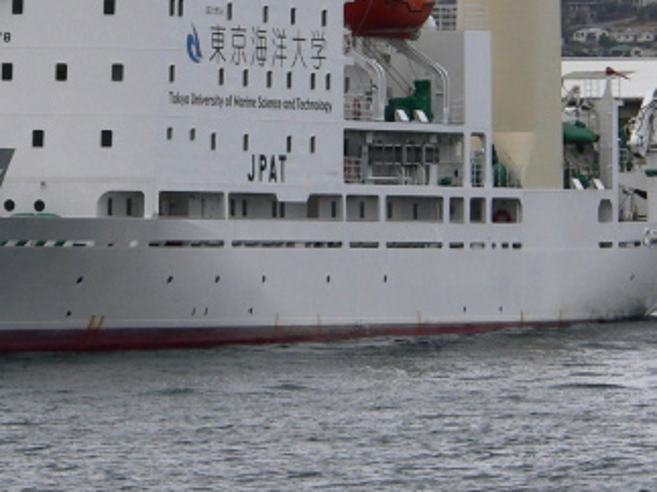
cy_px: -2
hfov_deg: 4.1
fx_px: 9202
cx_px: 189
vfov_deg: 3.1
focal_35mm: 485
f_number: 4
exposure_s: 1/640
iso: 80
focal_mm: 32.6
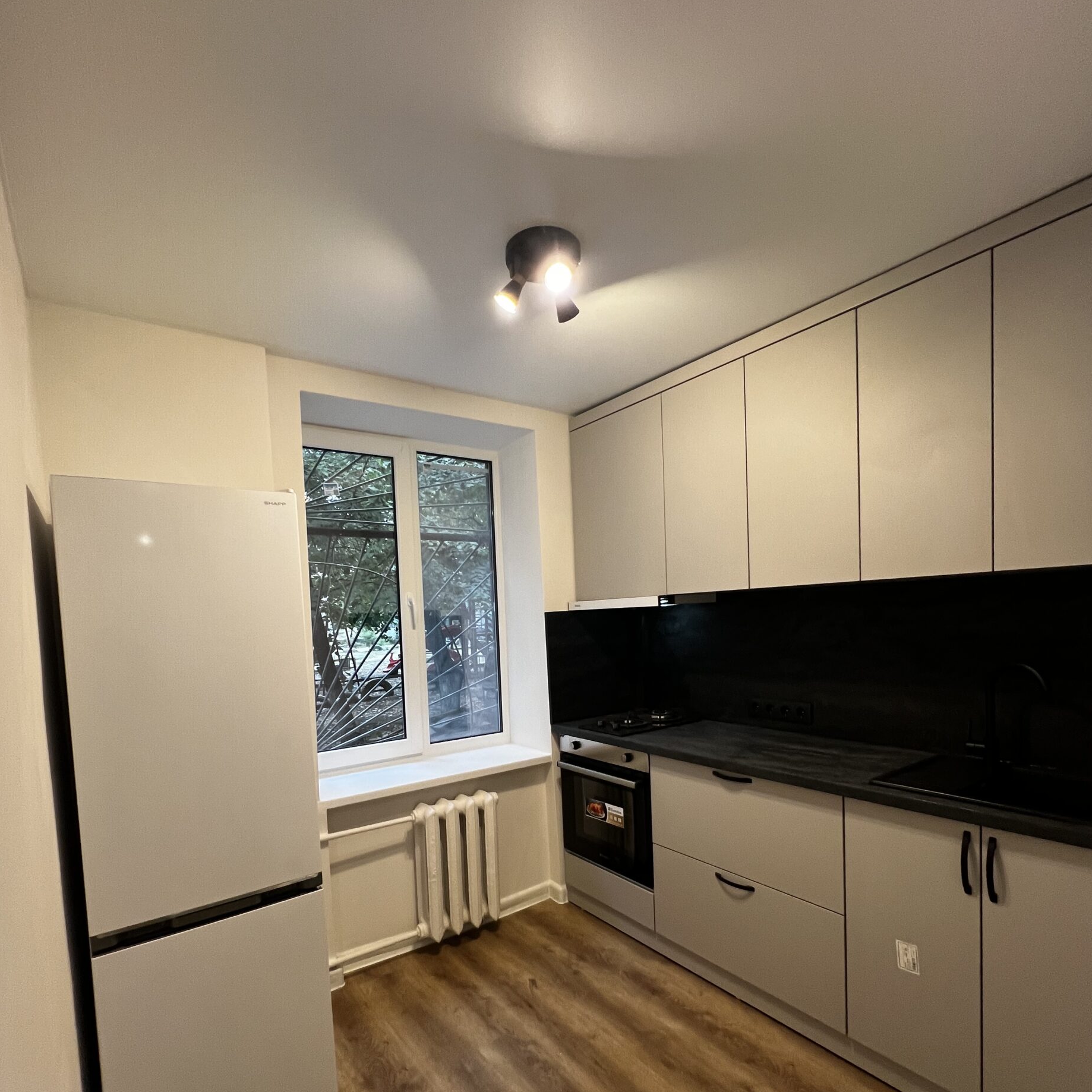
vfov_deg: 86.5
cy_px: 648
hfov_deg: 87.4
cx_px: 531
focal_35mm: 16
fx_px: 571
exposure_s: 1/100
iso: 250
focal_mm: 1.57
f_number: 1.8
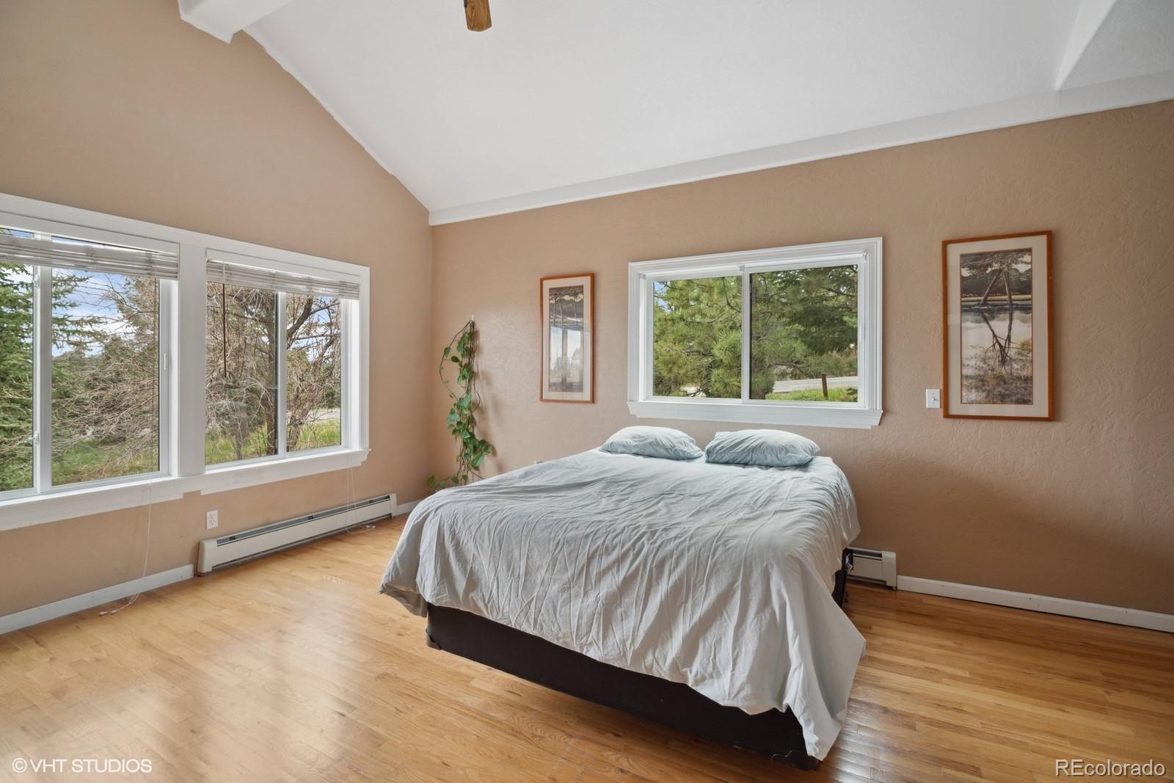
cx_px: 587
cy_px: 392
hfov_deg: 100.4
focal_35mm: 15
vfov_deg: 77.3
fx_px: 489
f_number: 9.5
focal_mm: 15
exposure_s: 1/10
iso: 400
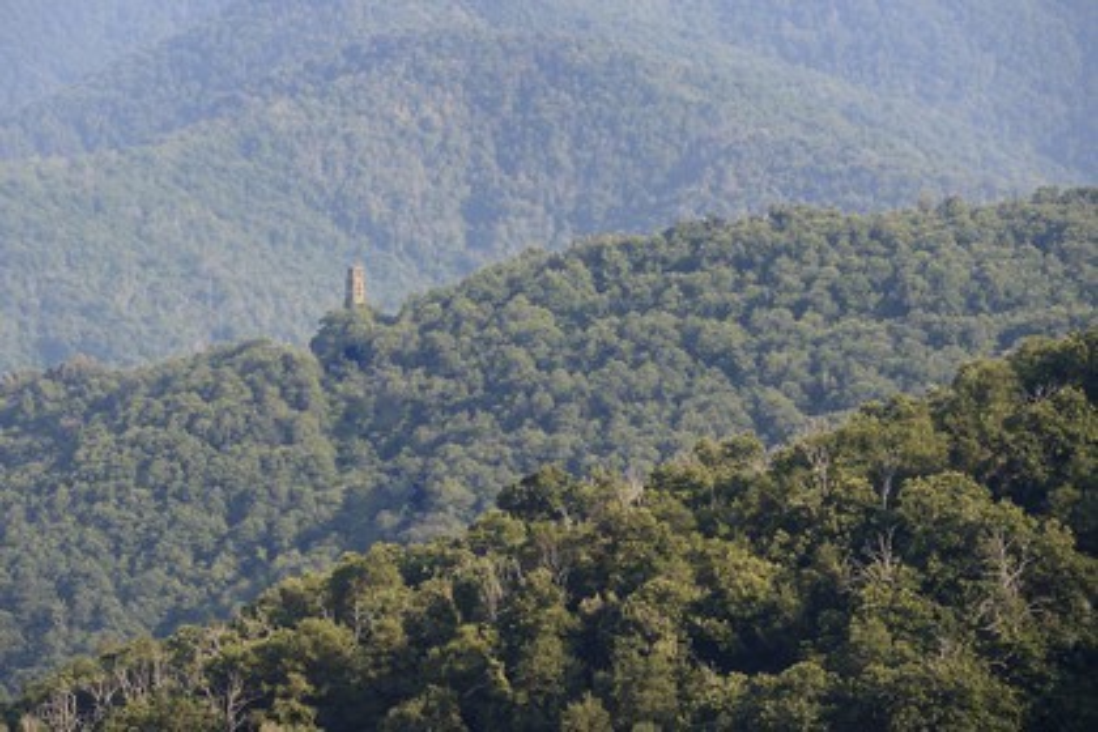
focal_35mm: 200
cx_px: 549
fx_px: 6100
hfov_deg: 10.3
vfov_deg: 6.9
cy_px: 366
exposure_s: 1/320
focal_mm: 200
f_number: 7.1
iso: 200
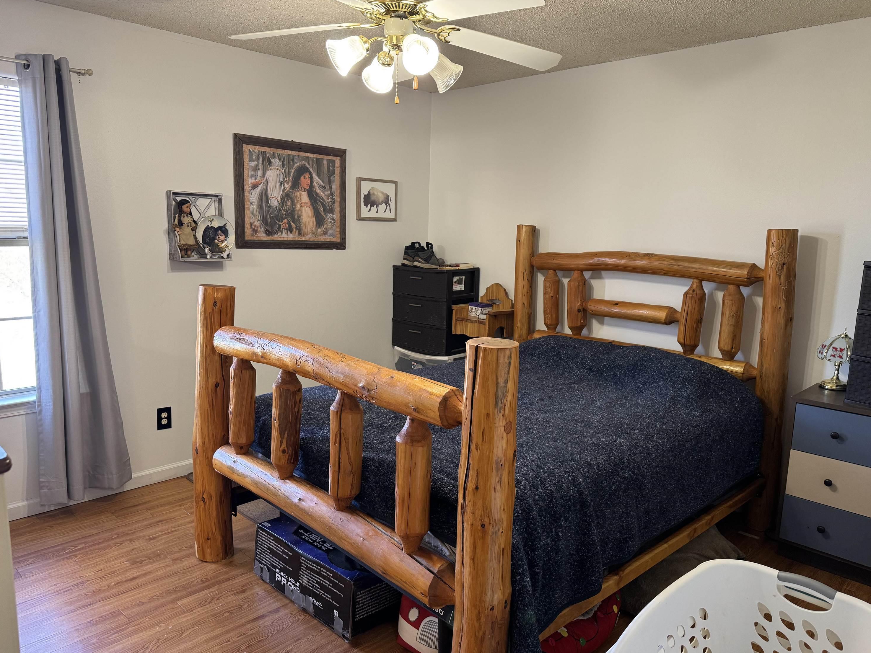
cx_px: 437
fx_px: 629
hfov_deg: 69.4
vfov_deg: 54.9
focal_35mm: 25
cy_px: 337
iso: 250
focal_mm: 6.76
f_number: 1.78
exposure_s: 1/60
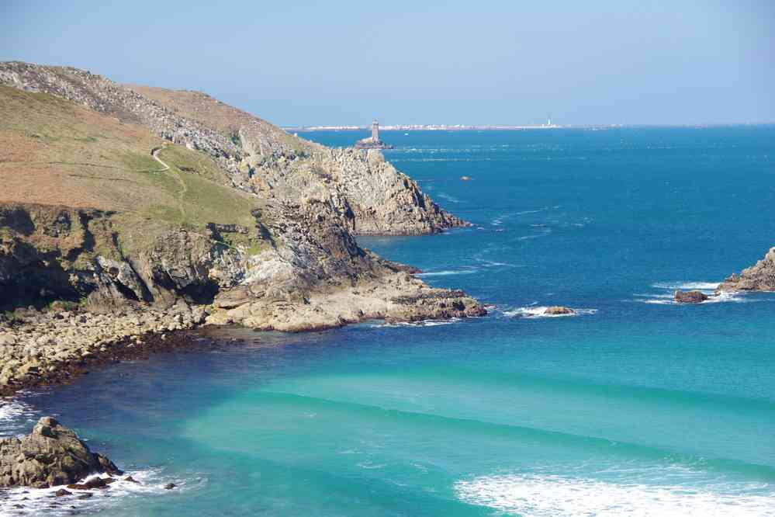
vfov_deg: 13.0
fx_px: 2260
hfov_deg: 19.5
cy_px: 258
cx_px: 388
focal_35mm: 105
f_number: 8
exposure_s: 1/100
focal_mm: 70
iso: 400
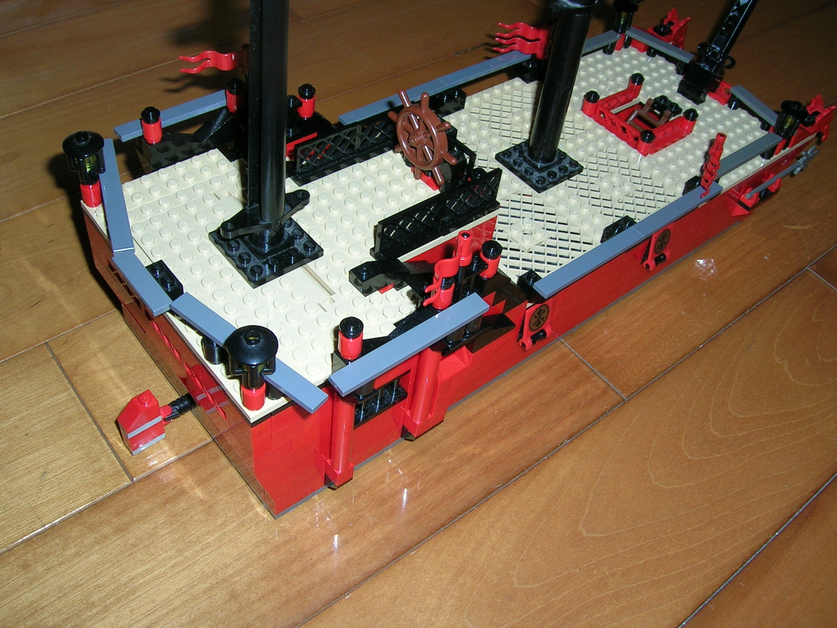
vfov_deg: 40.7
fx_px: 846
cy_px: 314
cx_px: 418
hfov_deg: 52.6
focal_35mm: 35
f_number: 4.8
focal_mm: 5.4
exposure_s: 1/60.1
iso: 50
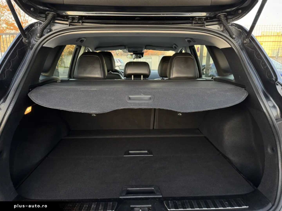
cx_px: 141
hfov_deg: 71.6
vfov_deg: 56.8
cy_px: 106
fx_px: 196
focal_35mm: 24
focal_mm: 6.76
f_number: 1.78
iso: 160
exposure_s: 1/121
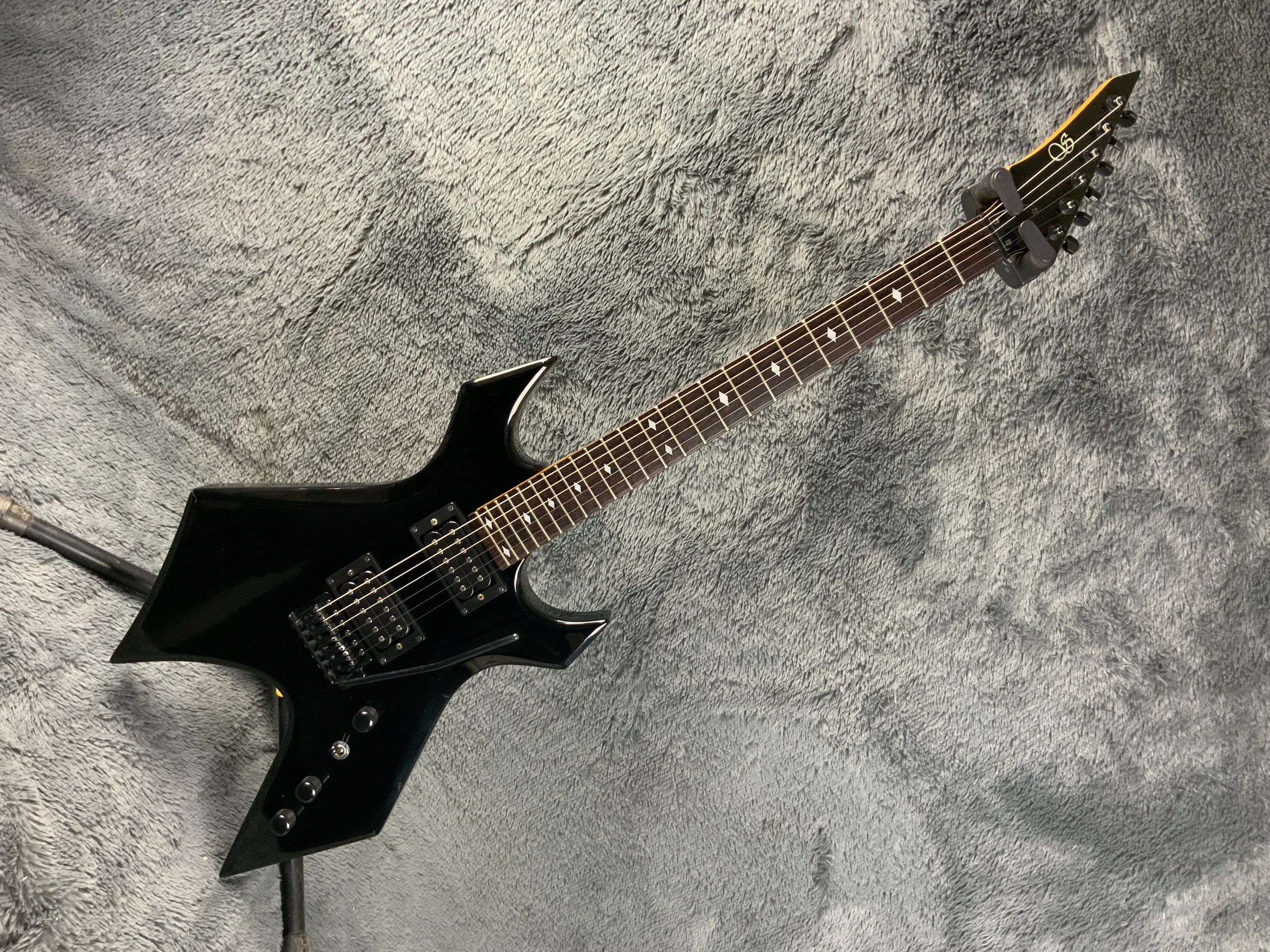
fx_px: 1064
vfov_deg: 48.2
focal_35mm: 29
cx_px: 635
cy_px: 476
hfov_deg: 61.7
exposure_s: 1/50
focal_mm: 3
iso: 125
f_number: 1.8
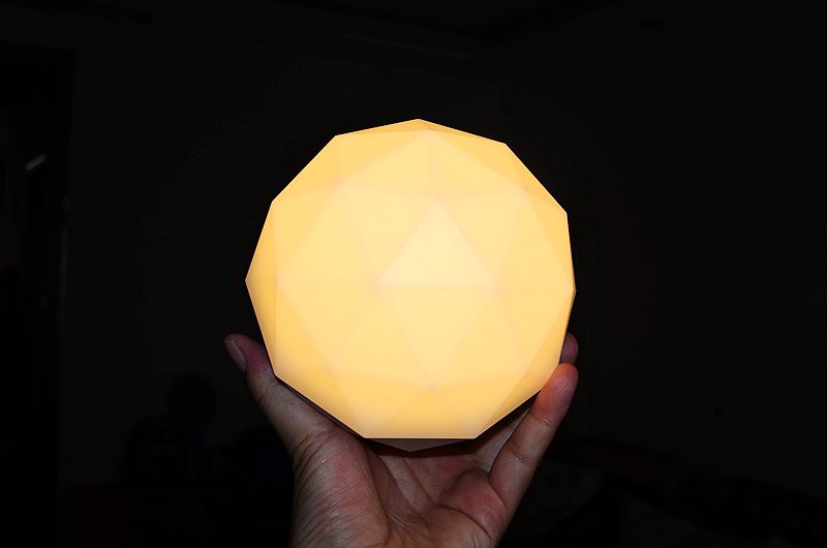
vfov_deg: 30.7
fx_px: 997
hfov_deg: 45.0
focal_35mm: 44
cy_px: 274
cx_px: 414
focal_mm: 29
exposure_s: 1/200
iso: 100
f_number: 7.1
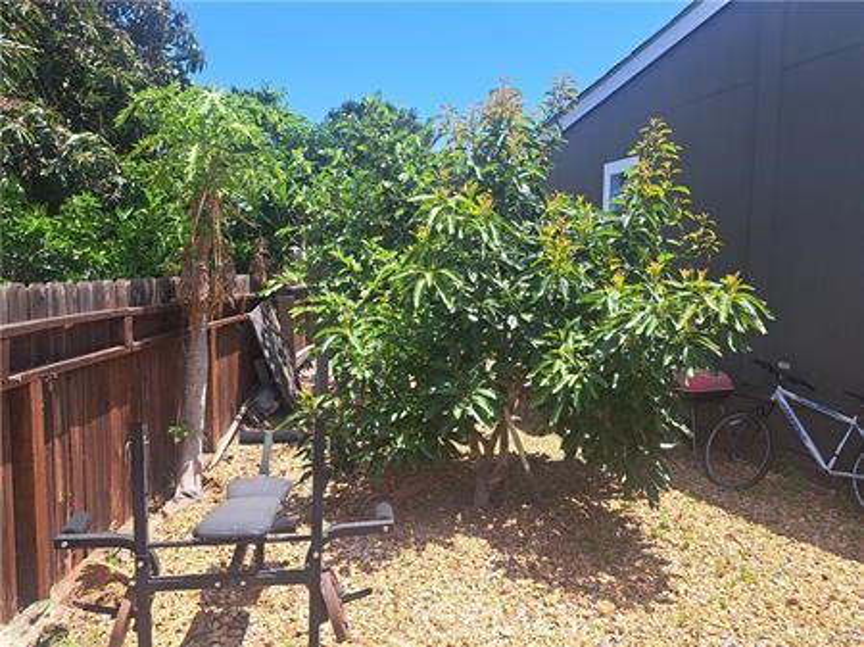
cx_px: 432
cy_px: 324
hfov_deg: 71.6
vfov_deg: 56.8
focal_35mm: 24
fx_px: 599
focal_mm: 5.23
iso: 50
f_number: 1.8
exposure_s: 1/647
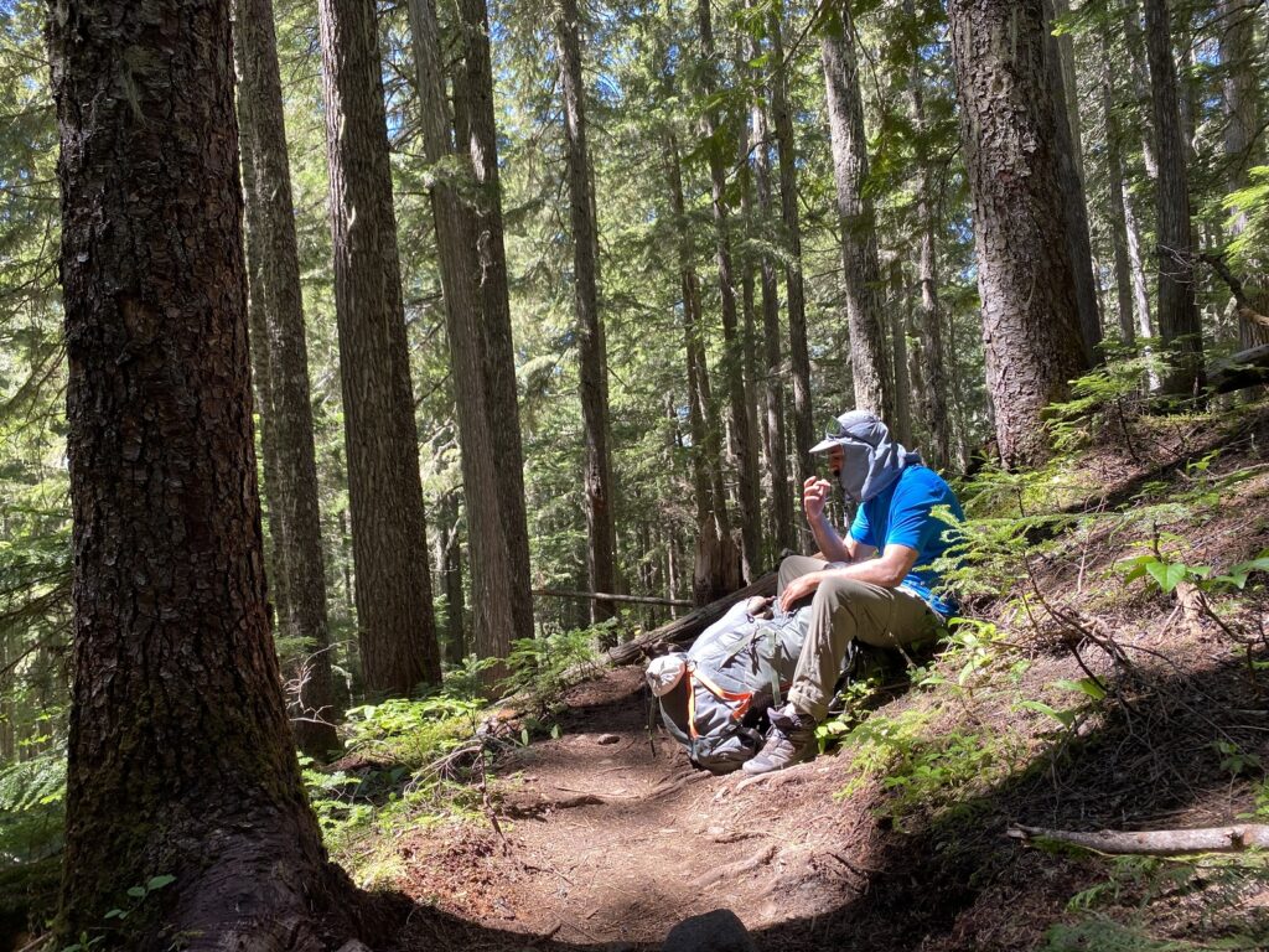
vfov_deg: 53.1
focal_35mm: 26
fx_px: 953
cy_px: 476
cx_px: 634
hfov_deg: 67.3
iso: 40
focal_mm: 4.25
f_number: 1.8
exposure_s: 1/122
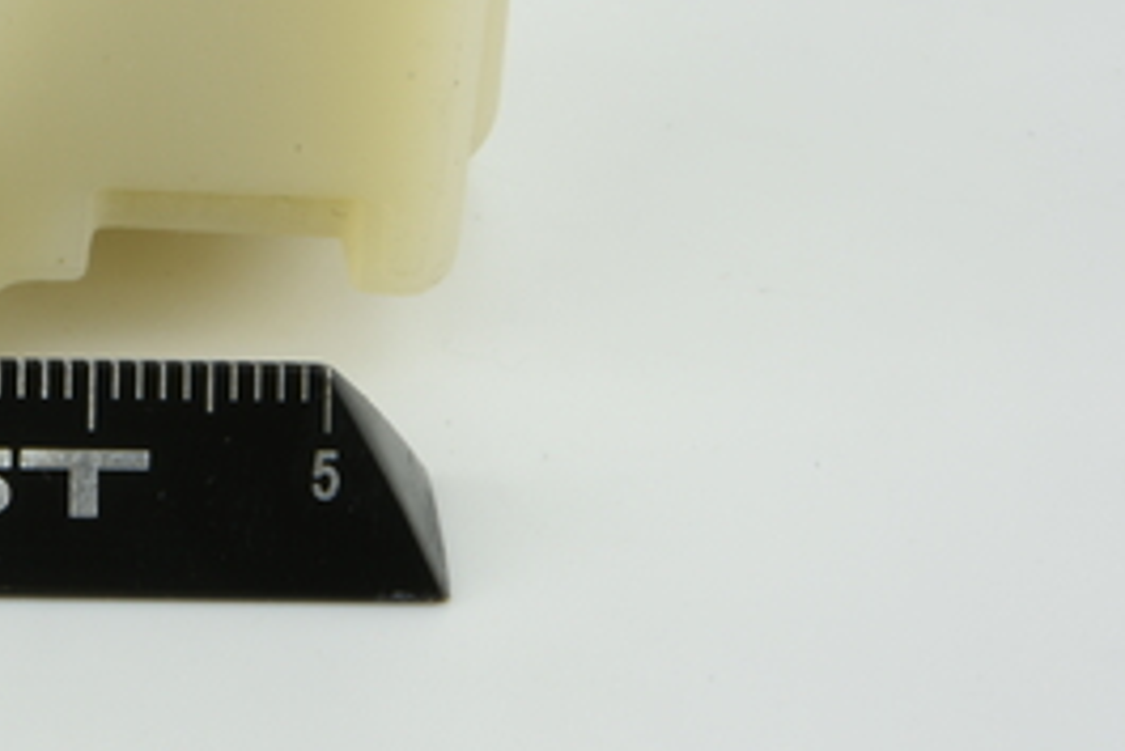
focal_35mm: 163
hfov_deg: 12.3
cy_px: -191
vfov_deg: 8.3
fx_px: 5096
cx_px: -272
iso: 64
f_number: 32
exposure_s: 1/2
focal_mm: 60
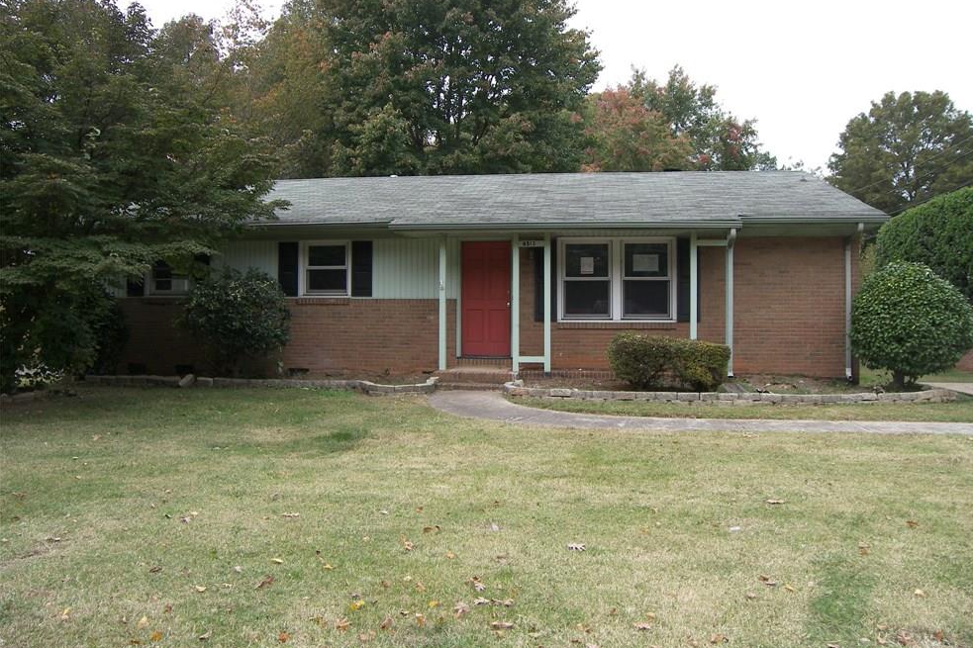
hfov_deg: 69.4
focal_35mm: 26
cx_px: 506
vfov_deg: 49.5
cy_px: 297
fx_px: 703
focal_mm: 5
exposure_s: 1/200
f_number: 2.8
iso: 50
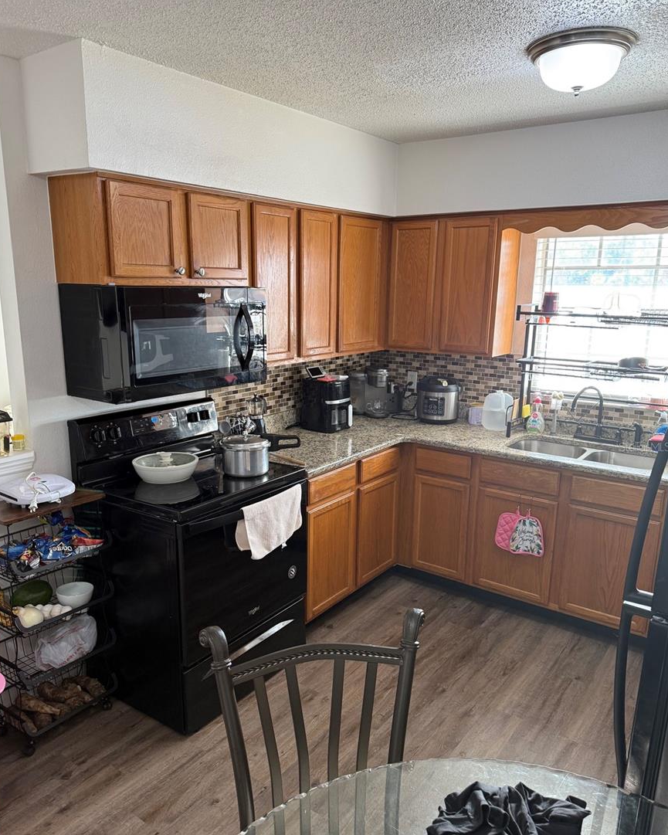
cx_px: 326
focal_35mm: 26
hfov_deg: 54.9
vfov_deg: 65.9
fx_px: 642
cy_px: 446
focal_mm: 6.76
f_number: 1.78
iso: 160
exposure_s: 1/60
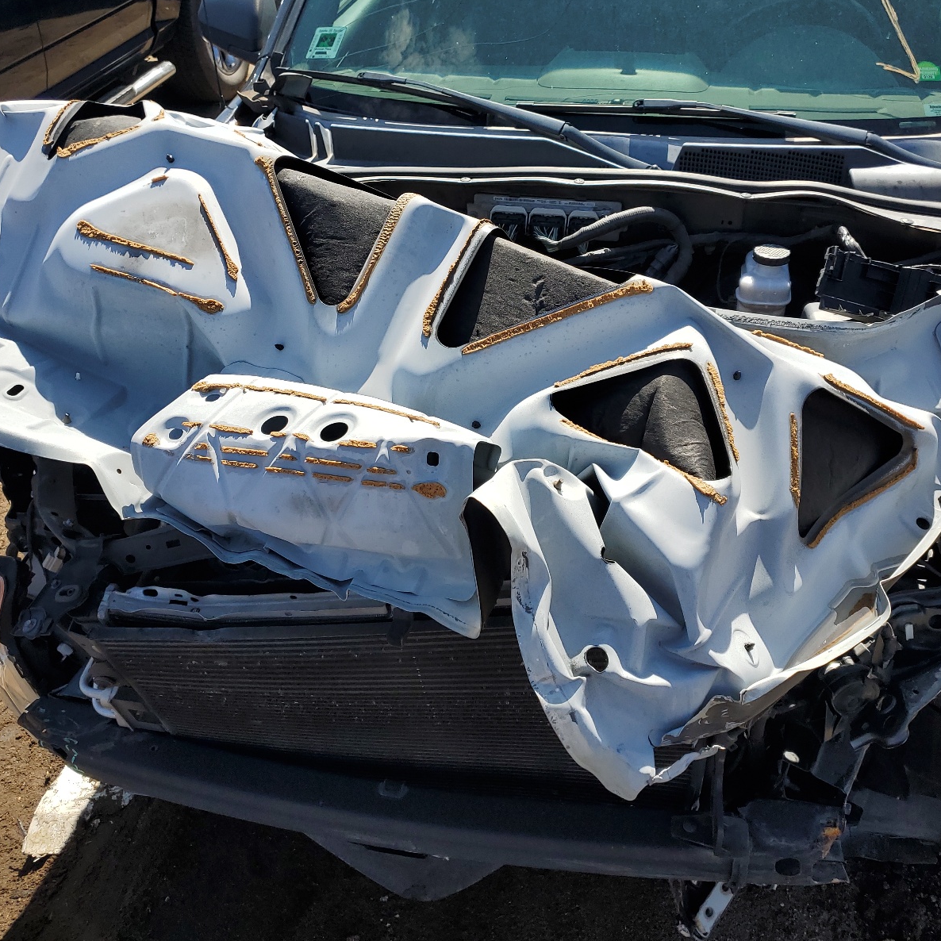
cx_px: 512
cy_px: 468
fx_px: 953
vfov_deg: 52.5
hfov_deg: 52.5
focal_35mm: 31
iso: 50
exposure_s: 1/2500
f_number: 1.5
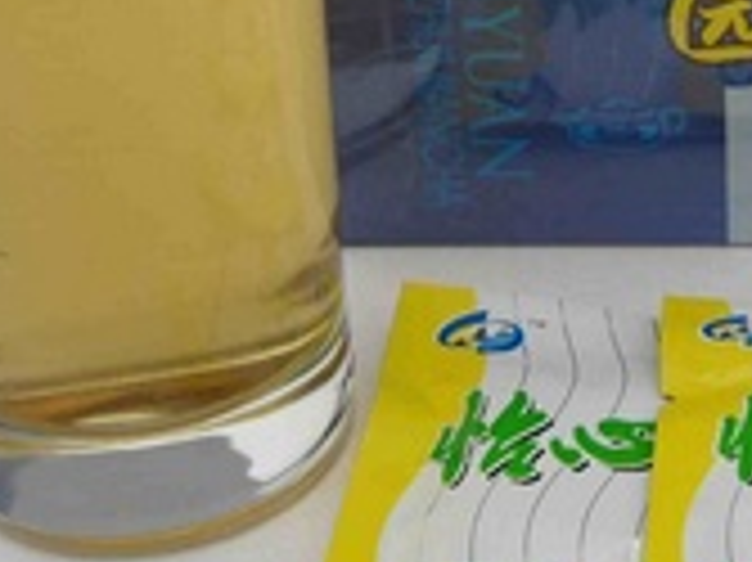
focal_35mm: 117
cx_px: 738
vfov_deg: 12.5
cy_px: -38
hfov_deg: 16.5
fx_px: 2540
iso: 80
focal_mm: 7
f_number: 3.7
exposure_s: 1/350
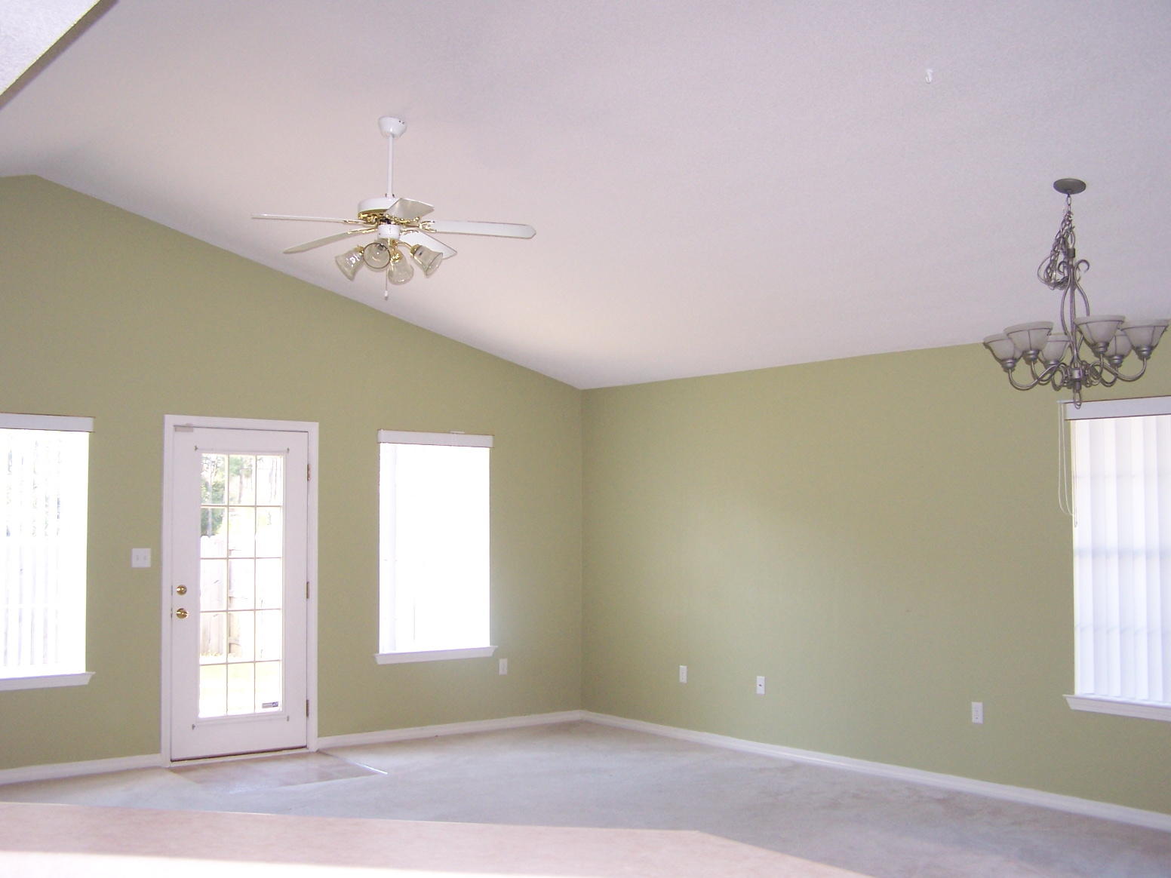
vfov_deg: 37.7
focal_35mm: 38
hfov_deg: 49.0
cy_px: 439
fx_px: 1285
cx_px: 586
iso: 140
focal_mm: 6.3
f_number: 2.8
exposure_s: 1/60
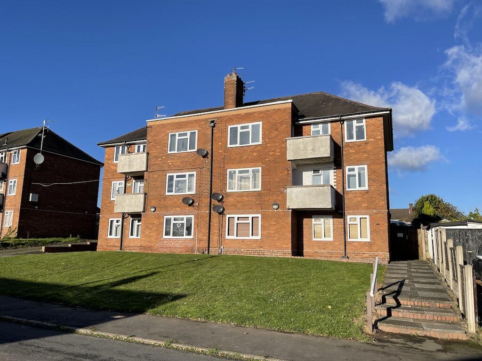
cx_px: 241
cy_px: 180
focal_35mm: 26
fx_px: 362
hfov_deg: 67.3
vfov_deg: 53.1
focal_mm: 5.1
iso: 32
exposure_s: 1/4348
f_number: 1.6
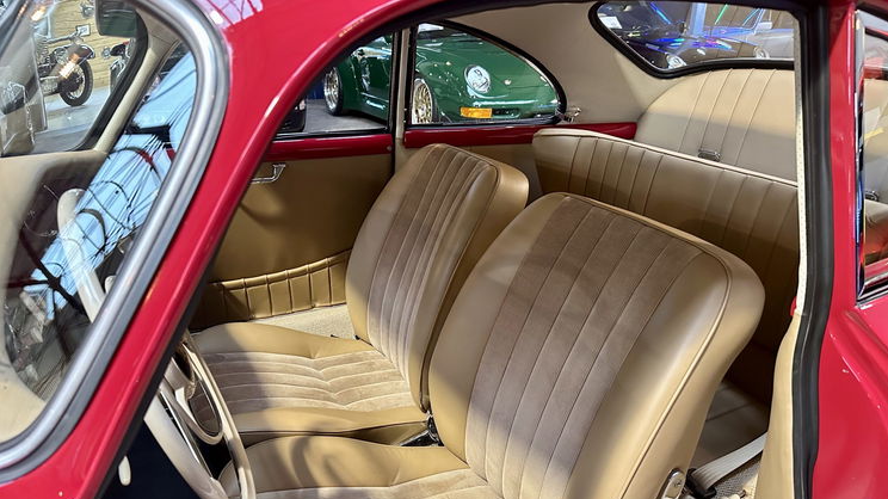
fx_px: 636
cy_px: 334
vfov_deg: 42.3
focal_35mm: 27
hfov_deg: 69.9
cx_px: 438
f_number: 1.78
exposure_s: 1/33
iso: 800
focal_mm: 6.86
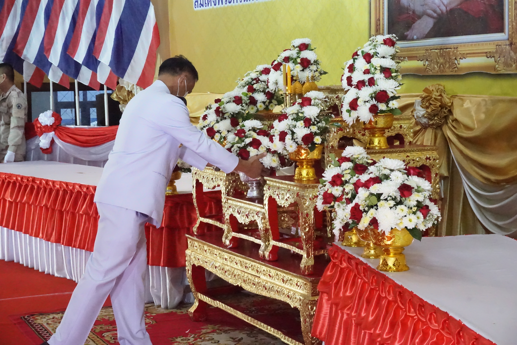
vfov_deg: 19.7
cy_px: 172
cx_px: 258
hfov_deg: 29.2
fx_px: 991
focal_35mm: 69
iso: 12800
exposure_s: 1/320
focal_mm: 46
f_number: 9
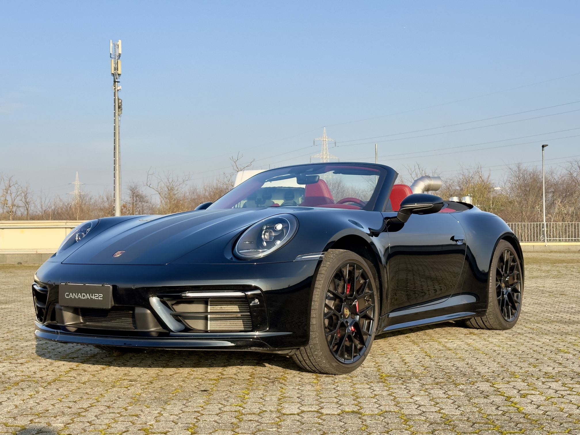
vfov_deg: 30.3
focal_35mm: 48
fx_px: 804
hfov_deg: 39.7
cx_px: 290
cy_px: 218
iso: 64
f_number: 1.78
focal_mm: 6.86
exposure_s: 1/2252
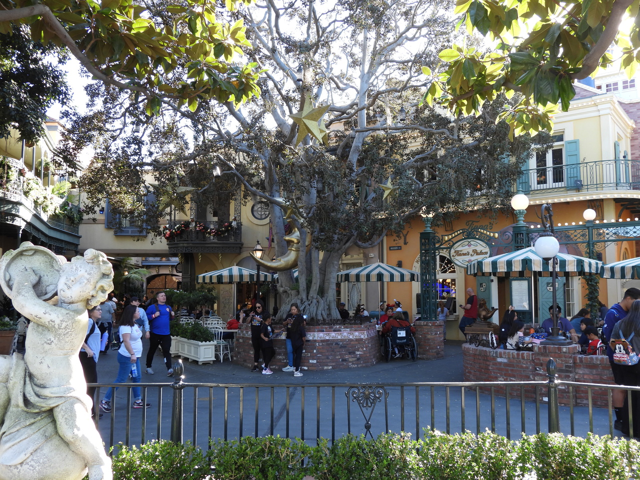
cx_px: 320
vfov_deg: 42.9
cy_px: 240
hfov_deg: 55.4
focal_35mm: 33
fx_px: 610
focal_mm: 5.9
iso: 100
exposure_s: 1/100
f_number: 3.2
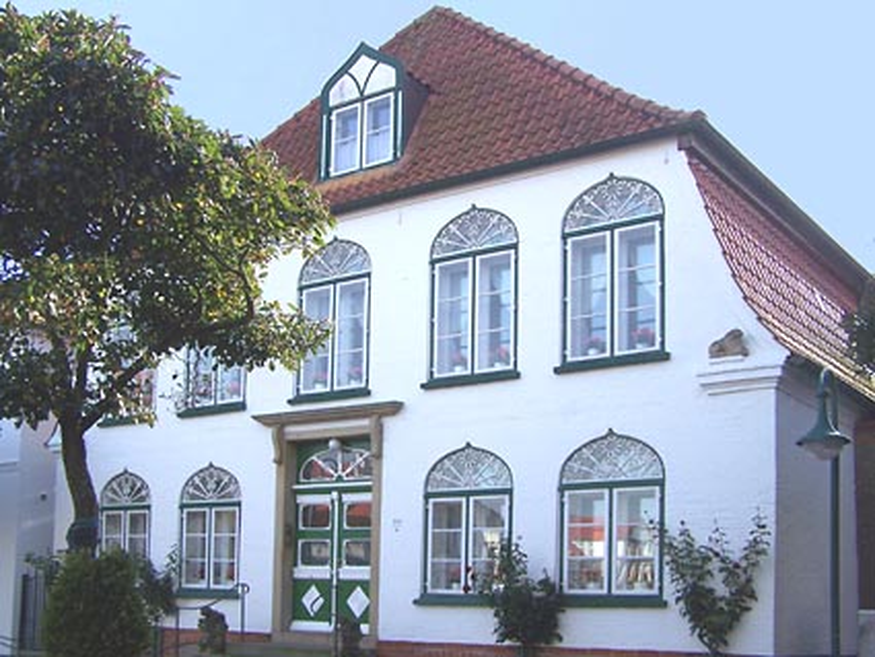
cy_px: 328
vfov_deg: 37.7
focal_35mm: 38
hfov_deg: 49.0
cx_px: 438
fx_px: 961
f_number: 2.8
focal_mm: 6.3
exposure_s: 1/500
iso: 64
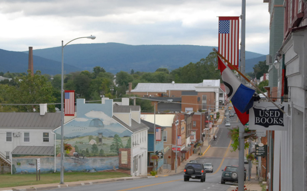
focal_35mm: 104
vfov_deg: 12.6
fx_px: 870
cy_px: 121
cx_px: 145
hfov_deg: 20.0
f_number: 4.8
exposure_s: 1/1250
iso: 800
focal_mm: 52
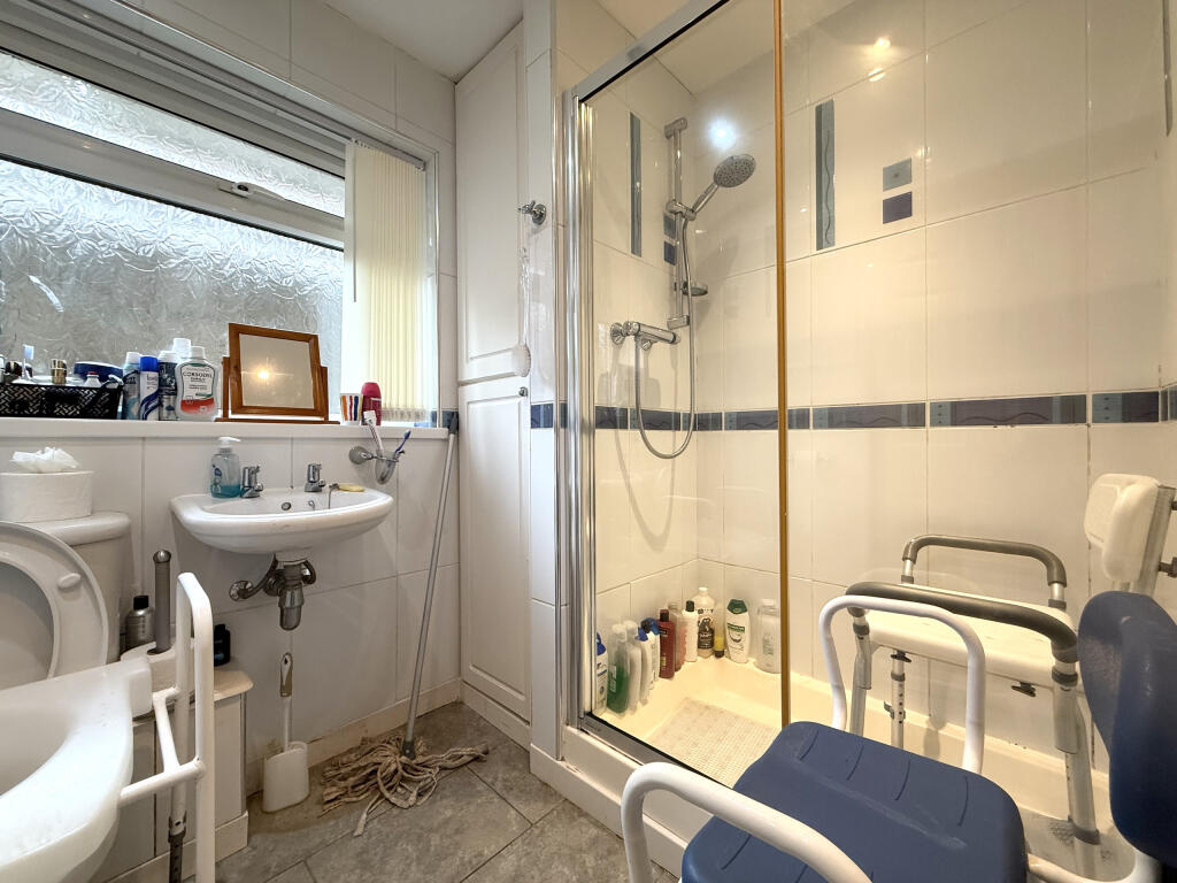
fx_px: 476
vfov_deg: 85.7
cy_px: 442
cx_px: 588
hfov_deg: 102.1
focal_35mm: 14
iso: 200
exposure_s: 1/100
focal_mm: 2.22
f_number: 2.2
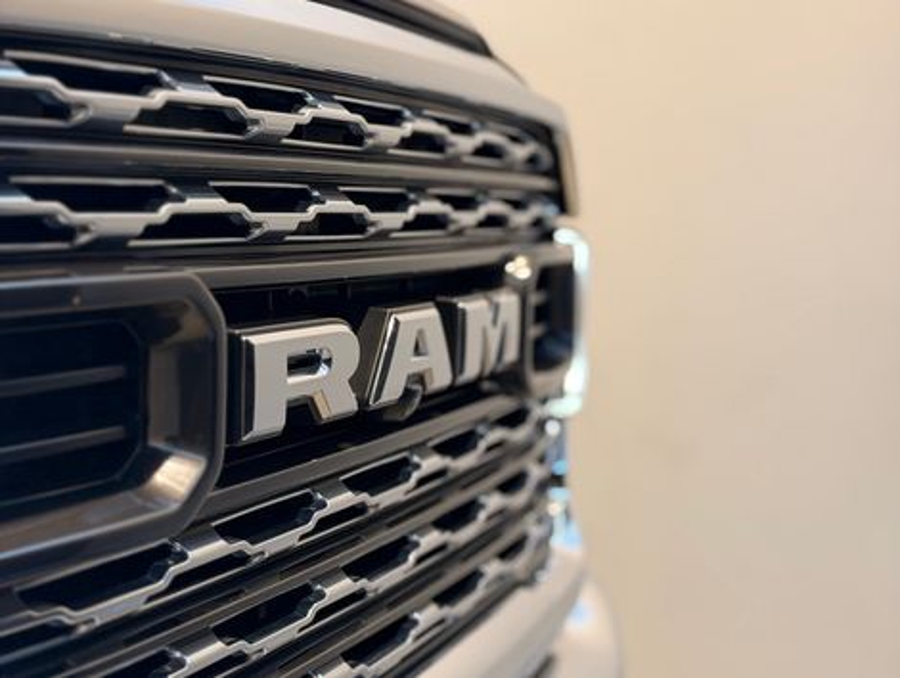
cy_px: 339
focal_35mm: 48
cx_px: 450
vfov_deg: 30.3
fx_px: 1250
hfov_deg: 39.6
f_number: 1.78
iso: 320
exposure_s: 1/40
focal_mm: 6.76
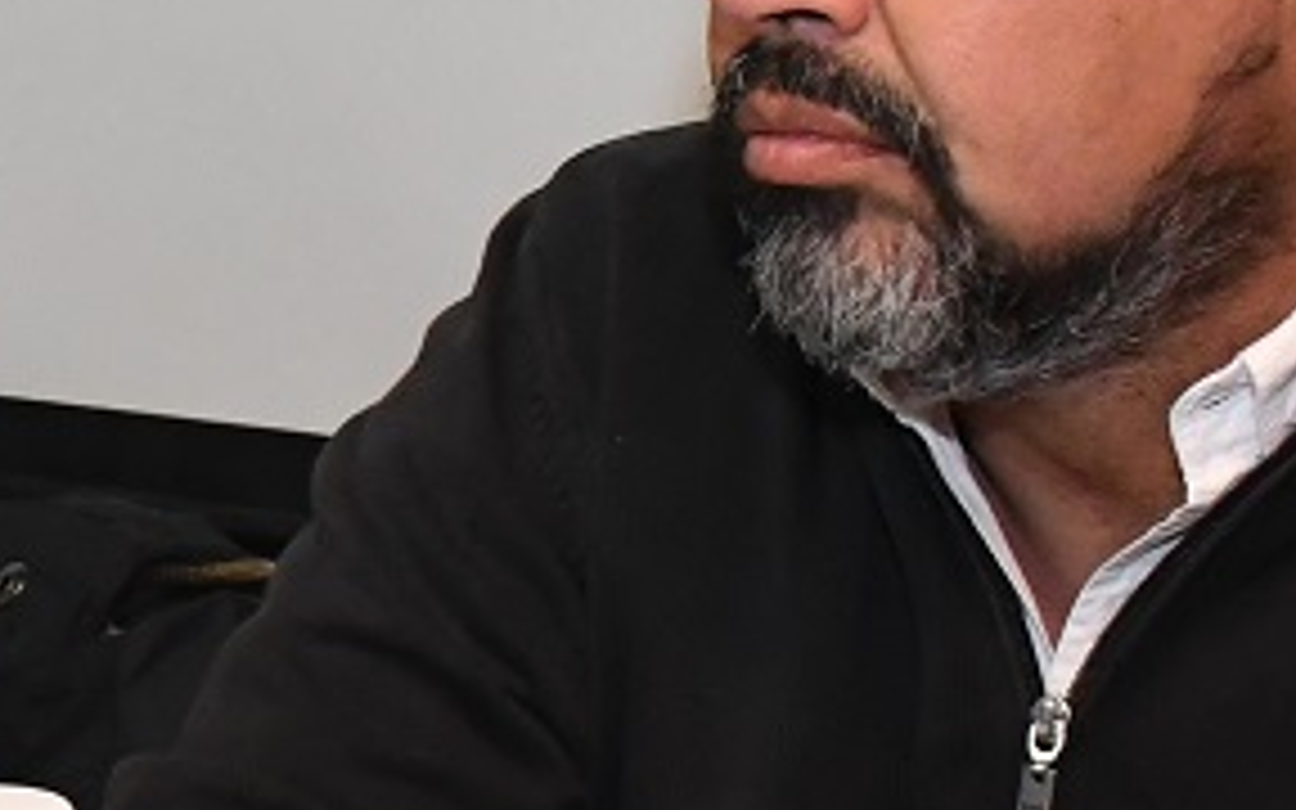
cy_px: 94
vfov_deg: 7.5
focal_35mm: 175
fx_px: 6181
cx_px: -1008
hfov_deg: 11.2
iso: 3200
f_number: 6.3
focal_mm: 22
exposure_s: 1/200
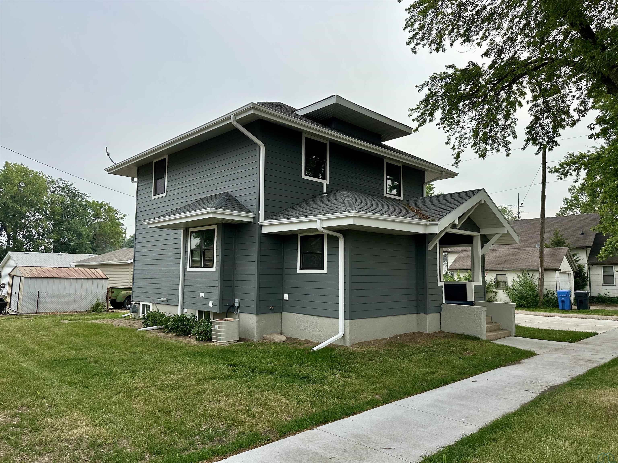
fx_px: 428
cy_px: 232
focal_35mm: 24
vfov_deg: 56.8
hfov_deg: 71.6
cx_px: 309
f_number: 1.78
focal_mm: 6.86
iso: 80
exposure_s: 1/3861
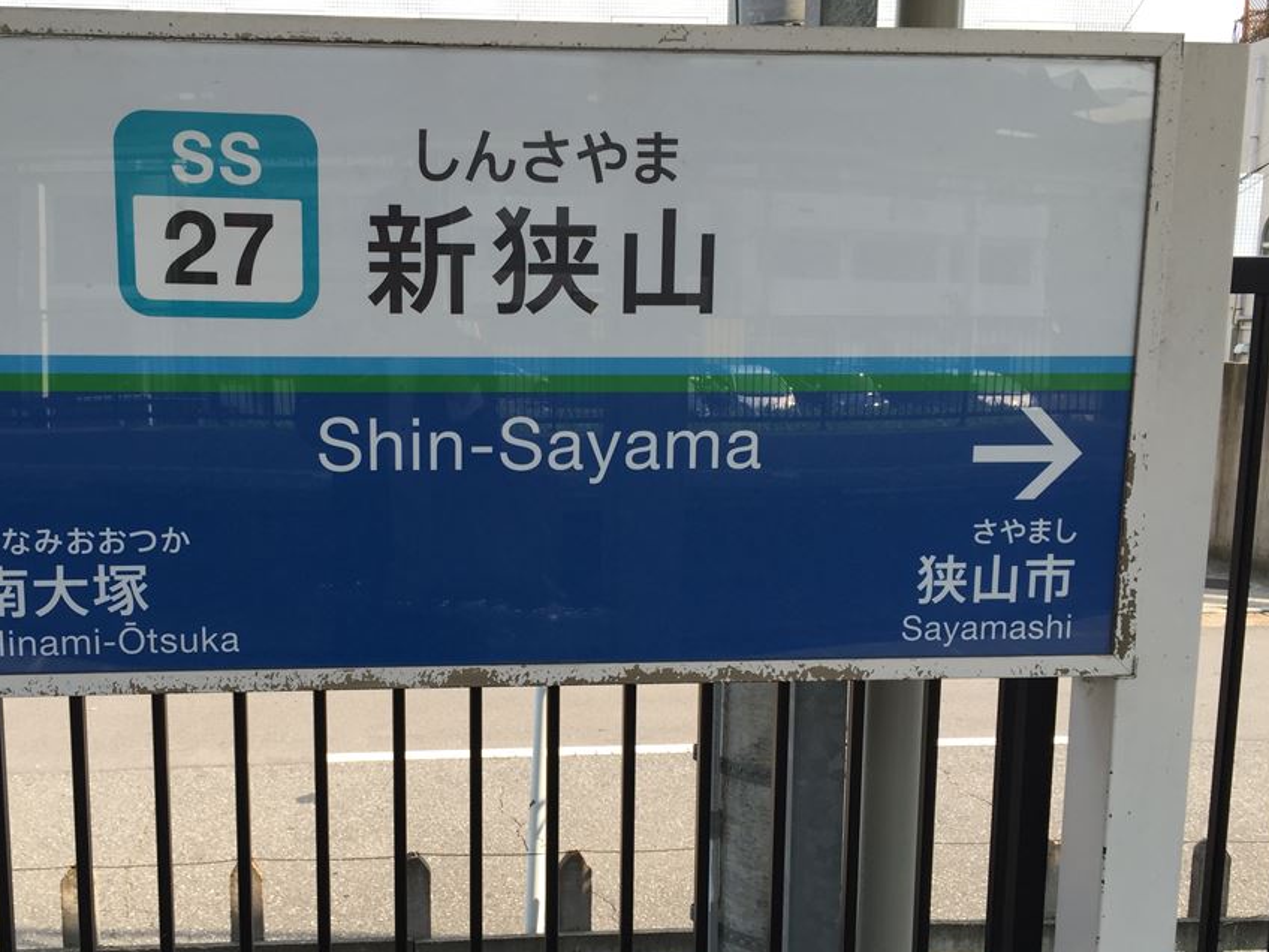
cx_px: 515
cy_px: 534
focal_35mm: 35
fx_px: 1283
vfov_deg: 40.6
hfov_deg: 52.3
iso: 32
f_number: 2.2
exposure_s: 1/527
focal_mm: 4.15
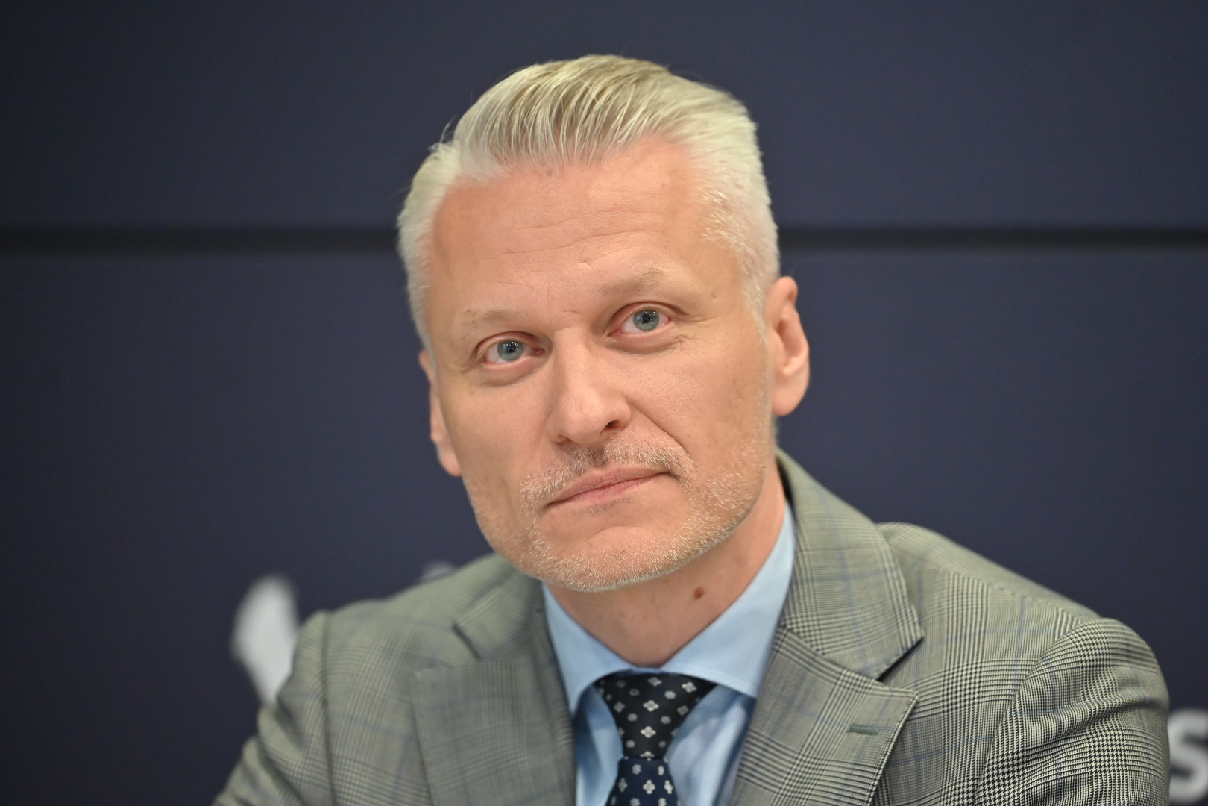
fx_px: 6040
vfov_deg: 7.6
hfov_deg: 11.4
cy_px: 403
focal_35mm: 180
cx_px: 604
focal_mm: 180
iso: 2200
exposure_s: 1/400
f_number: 2.8
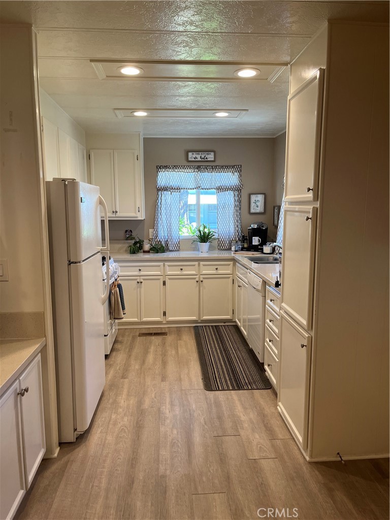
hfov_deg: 53.1
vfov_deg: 67.3
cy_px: 260
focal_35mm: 26
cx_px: 195
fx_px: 391
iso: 125
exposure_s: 1/120
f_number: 1.6
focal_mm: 5.1
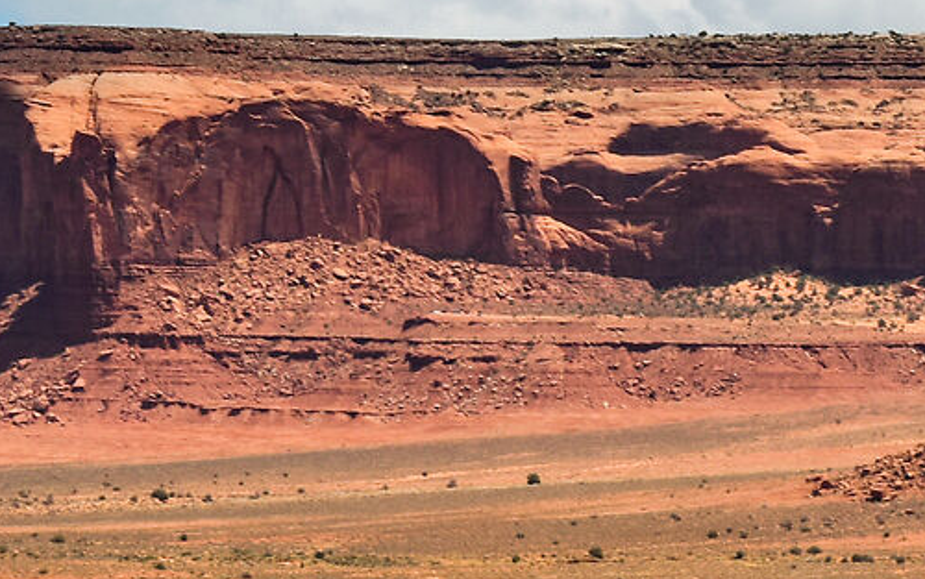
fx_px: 8020
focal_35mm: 318
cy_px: 337
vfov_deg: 4.1
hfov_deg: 6.6
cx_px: 1075
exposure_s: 1/160
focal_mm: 65
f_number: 14
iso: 160
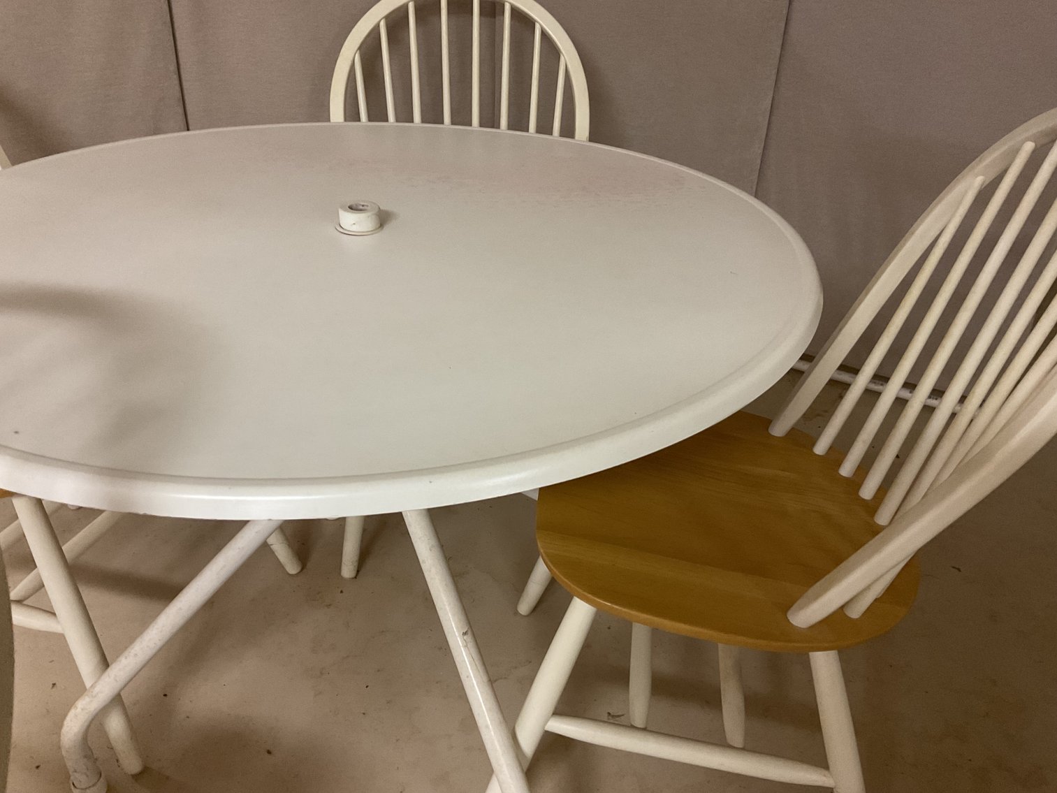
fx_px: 886
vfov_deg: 48.2
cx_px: 528
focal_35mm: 29
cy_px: 396
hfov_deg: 61.7
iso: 250
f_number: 1.8
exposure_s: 1/40
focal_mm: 3
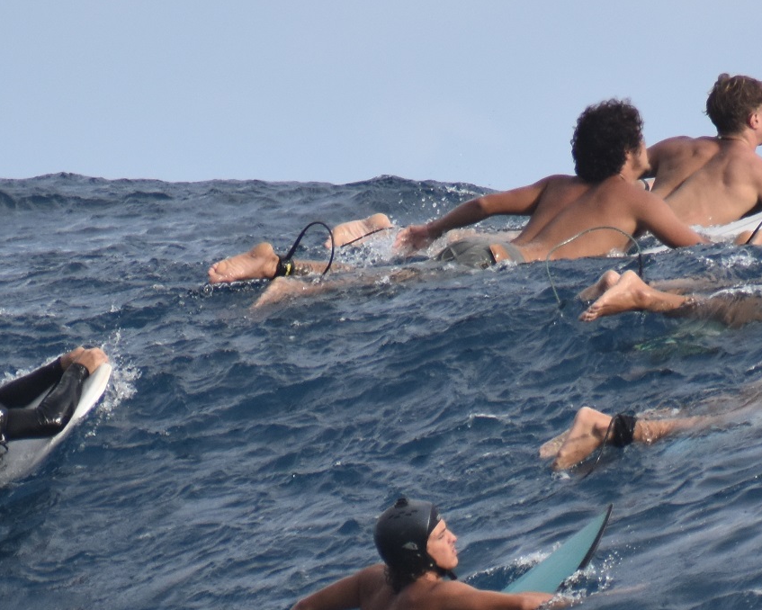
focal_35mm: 1495
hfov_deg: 1.3
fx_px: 33723
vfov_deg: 1.0
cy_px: 848
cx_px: 527
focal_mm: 300
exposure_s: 1/1000
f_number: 6.3
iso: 450
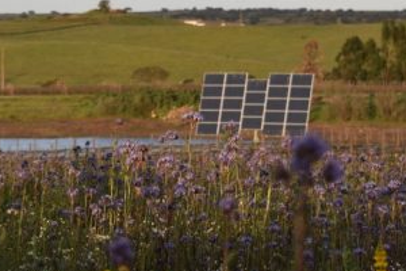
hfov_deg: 9.4
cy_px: 89
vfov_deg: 6.3
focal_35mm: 219
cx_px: 130
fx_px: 2470
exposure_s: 1/500
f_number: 5.6
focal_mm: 82
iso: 250
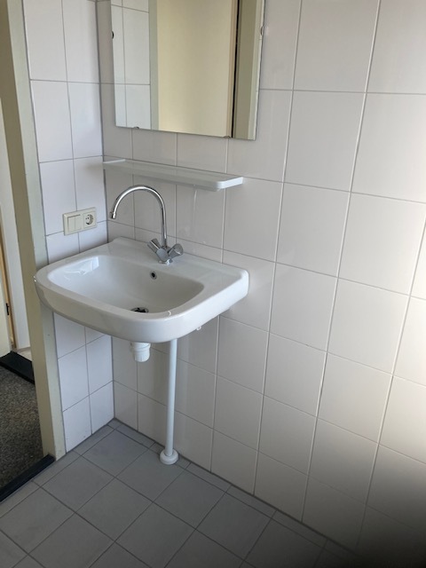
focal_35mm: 28
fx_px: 459
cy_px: 284
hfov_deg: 49.7
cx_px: 213
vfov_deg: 63.4
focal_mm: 3.99
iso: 20
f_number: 1.8
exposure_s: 1/203
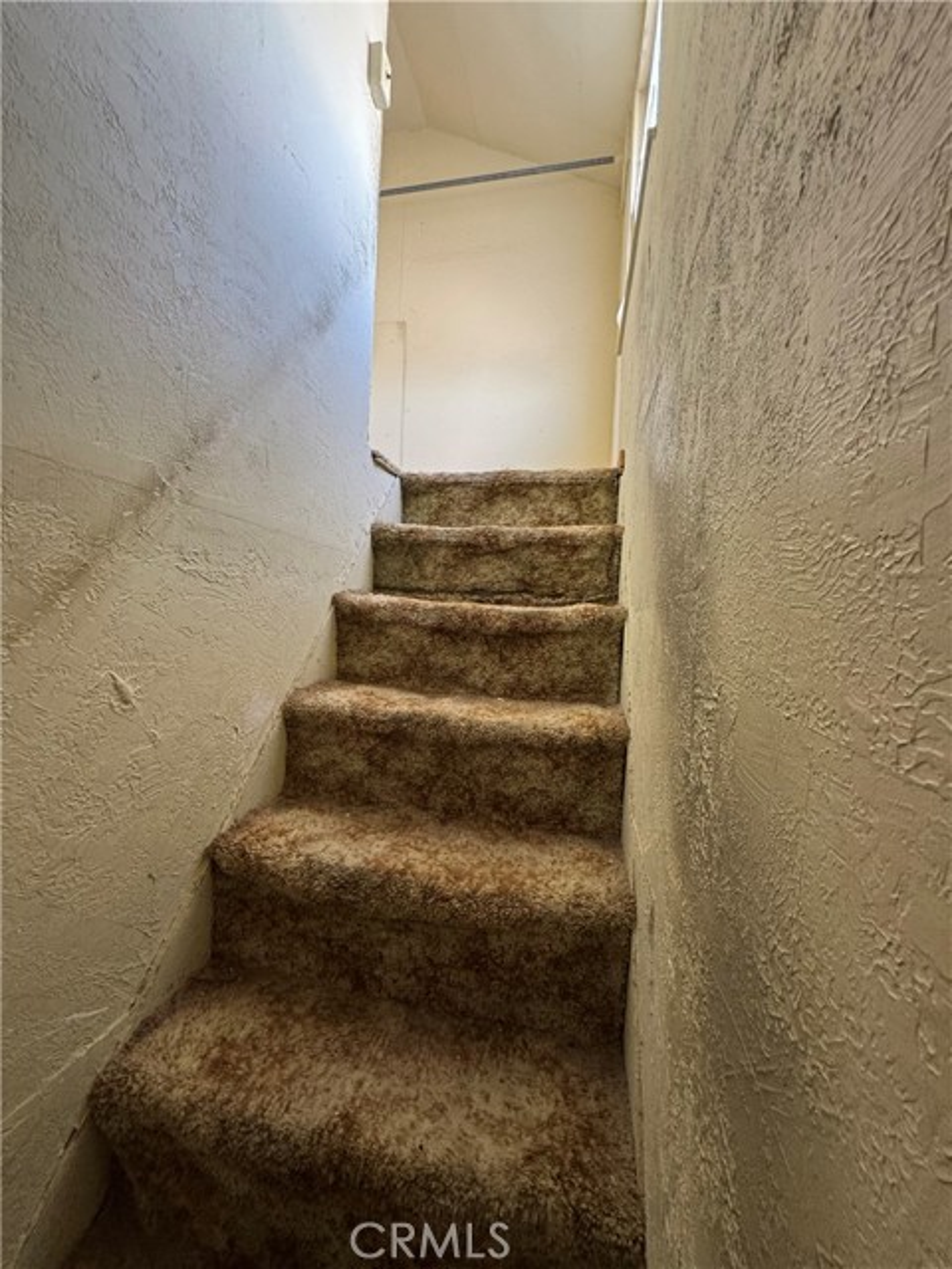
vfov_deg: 102.1
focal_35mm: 14
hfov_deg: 85.7
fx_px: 513
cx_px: 476
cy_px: 634
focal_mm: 2.22
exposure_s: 1/50
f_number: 2.2
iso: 160
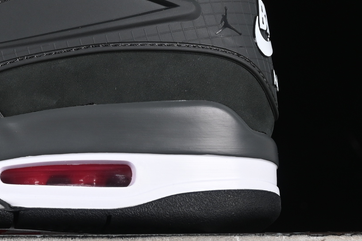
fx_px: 2463
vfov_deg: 5.6
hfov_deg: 8.3
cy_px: -18
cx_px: -154
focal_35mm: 245
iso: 160
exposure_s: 1/160
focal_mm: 48
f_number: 7.1
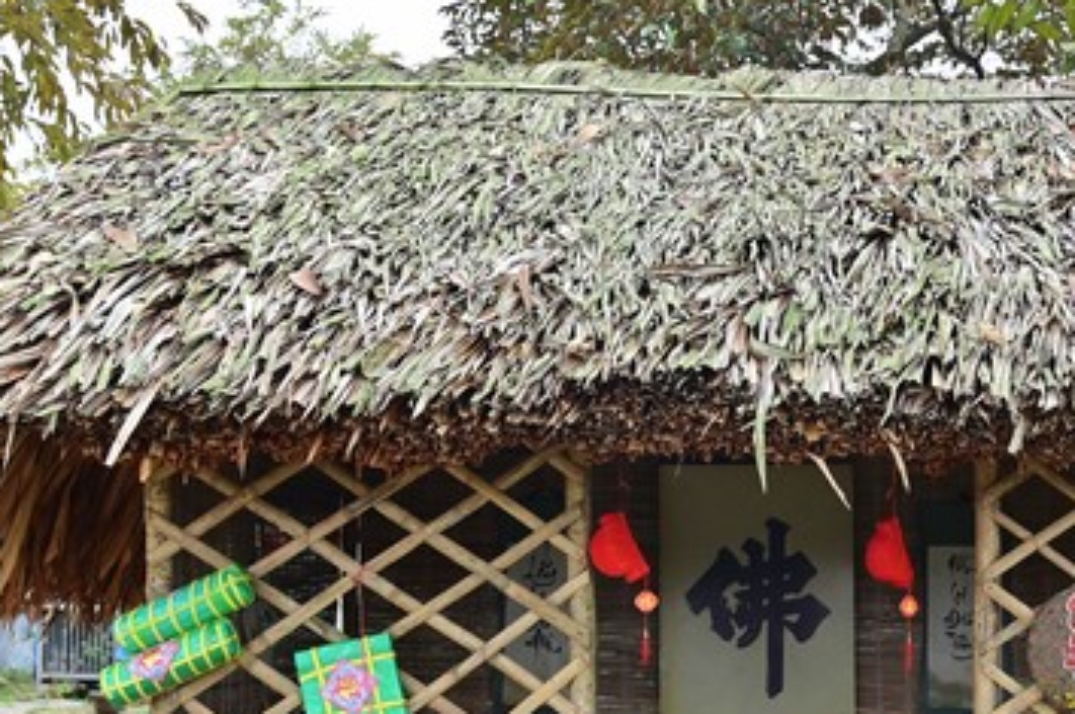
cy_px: 538
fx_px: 1700
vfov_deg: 23.5
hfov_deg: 34.6
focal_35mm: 57
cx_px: 753
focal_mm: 31
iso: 500
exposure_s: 1/125
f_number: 5
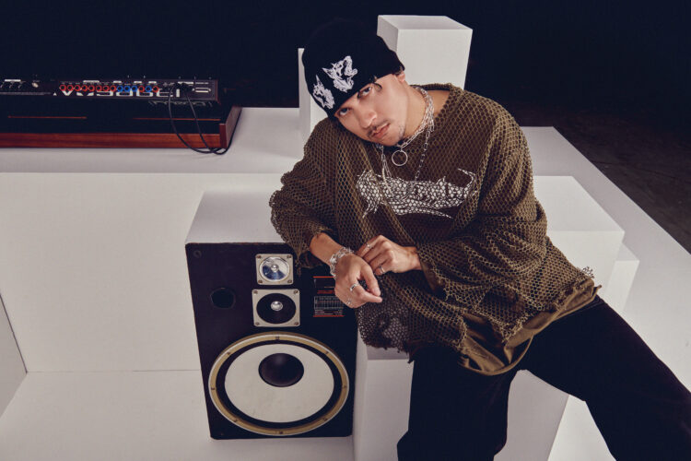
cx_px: 346
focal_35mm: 29
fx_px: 557
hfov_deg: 63.7
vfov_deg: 45.0
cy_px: 230
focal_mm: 29
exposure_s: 1/160
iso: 400
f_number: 13
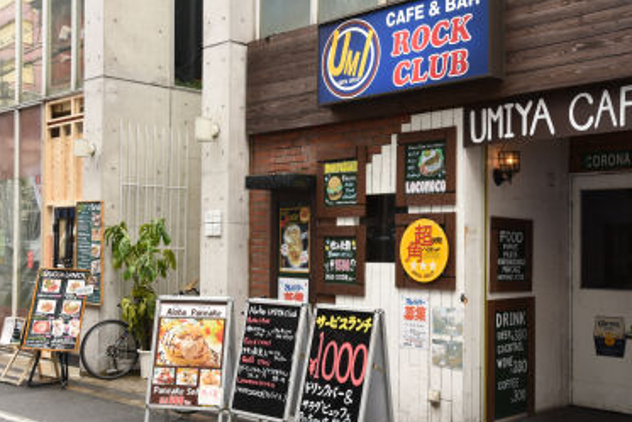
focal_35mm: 45
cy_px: 227
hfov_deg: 43.4
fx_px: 790
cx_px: 374
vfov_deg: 29.9
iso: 400
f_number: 11
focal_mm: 35
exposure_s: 1/30
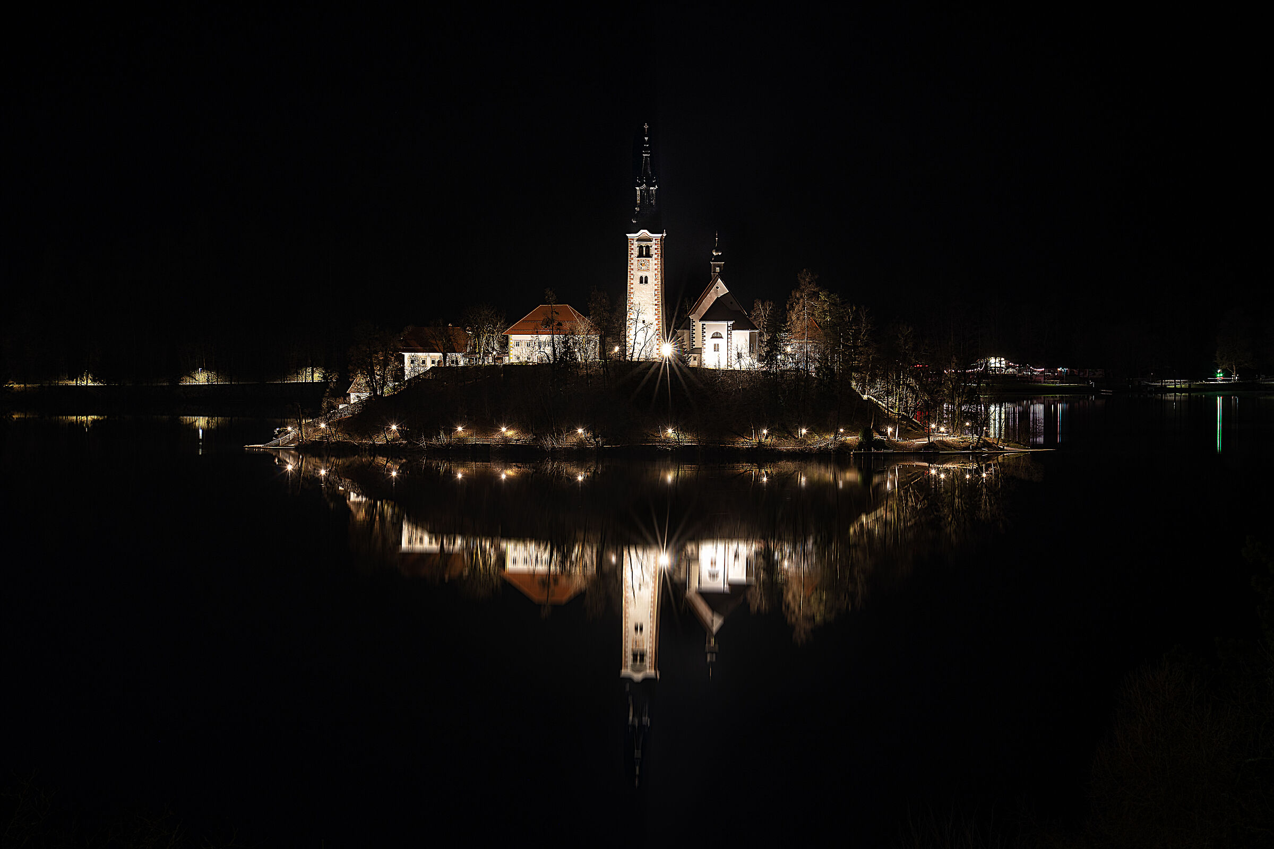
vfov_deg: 6.9
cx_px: 637
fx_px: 7077
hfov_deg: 10.3
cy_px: 424
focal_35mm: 200
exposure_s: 67
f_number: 9
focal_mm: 200
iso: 100
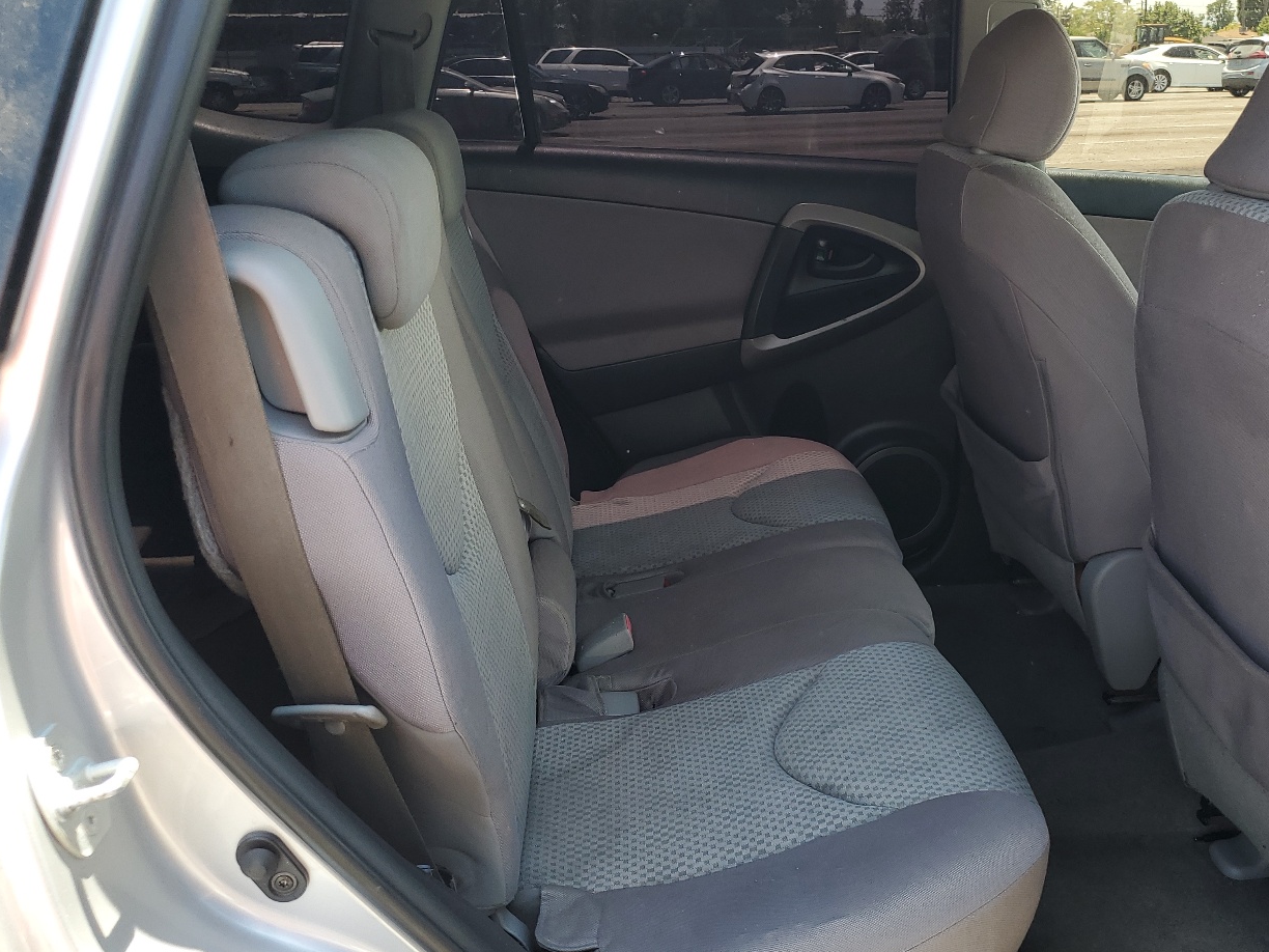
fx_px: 1246
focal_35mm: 34
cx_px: 809
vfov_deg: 41.8
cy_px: 504
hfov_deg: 53.2
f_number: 1.5
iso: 50
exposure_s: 1/270
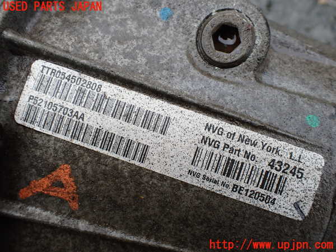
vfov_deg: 46.8
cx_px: 168
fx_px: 291
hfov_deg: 60.0
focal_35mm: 30
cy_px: 126
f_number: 2.3
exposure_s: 1/125
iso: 250
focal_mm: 5.4
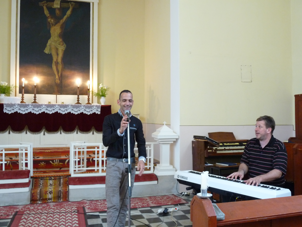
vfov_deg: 41.8
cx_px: 151
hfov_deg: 54.0
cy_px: 114
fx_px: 297
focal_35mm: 34
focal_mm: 6
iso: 400
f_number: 3
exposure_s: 1/20
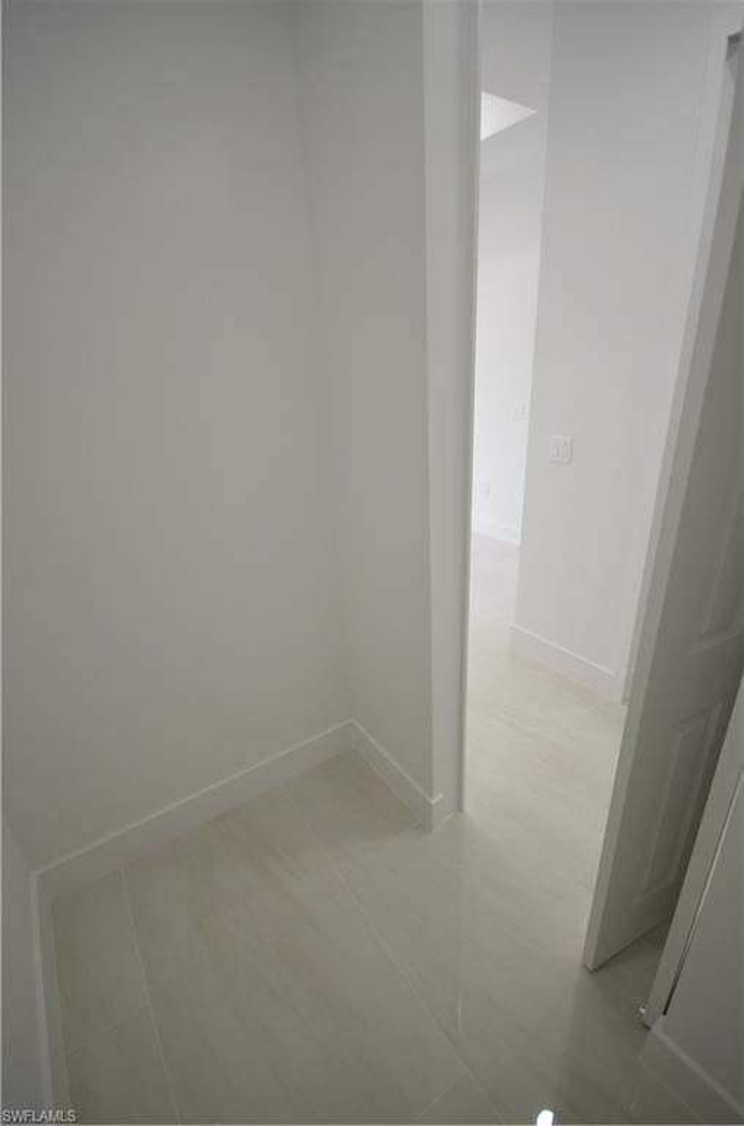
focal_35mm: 15
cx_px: 372
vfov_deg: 100.5
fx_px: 468
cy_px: 563
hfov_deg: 77.0
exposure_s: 1/80
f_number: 4.5
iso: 400
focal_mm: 10
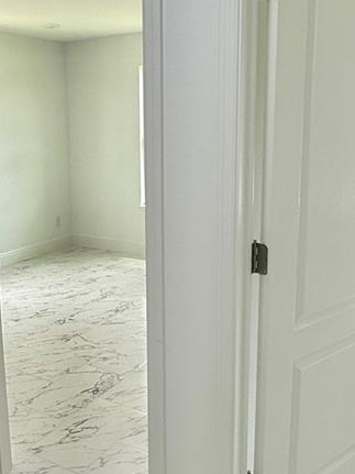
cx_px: 118
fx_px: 534
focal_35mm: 39
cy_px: 231
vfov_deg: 47.9
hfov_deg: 36.4
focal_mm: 2.22
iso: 50
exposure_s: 1/122
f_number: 2.2
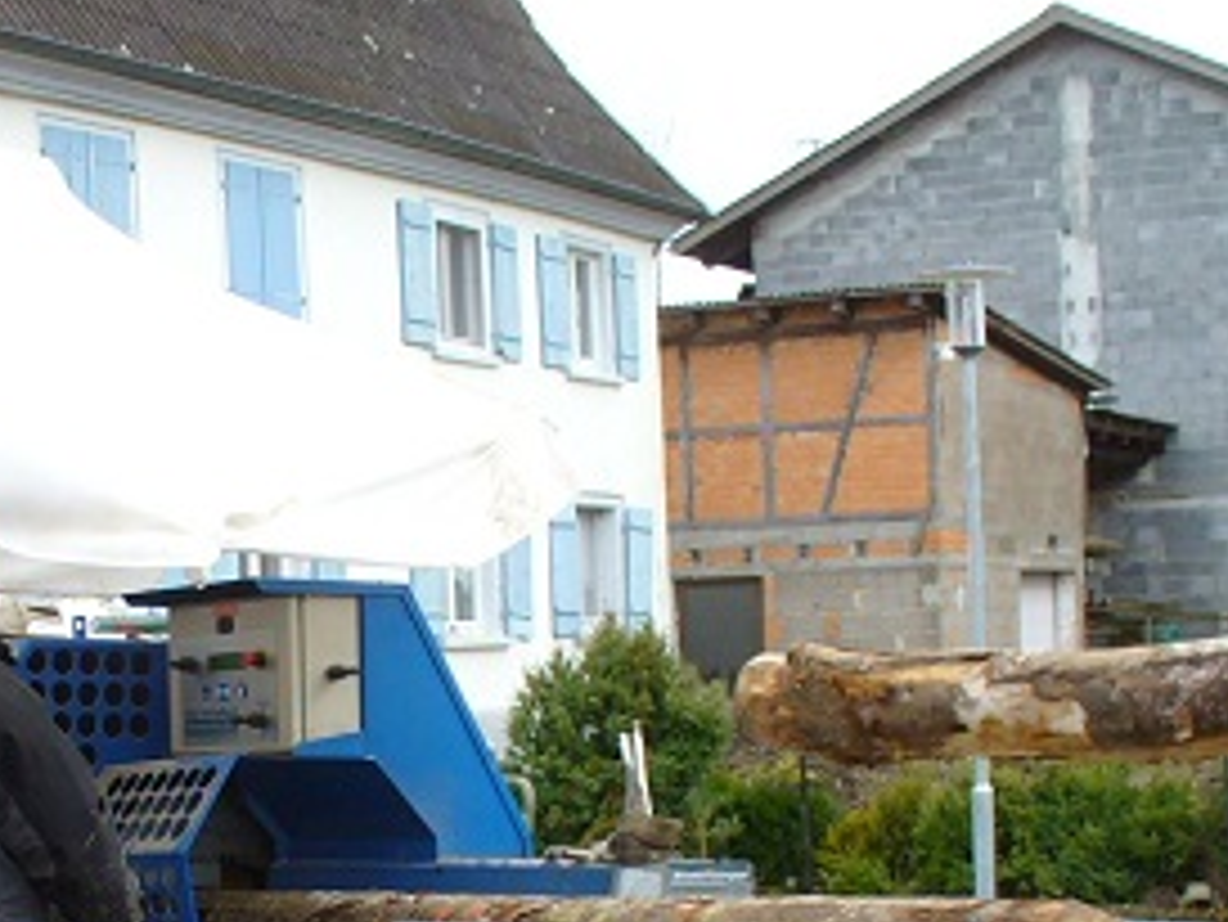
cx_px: 252
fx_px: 3123
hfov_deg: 22.0
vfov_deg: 16.5
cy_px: 915
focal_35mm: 88
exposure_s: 1/125
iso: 64
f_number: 2.8
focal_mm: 6.1
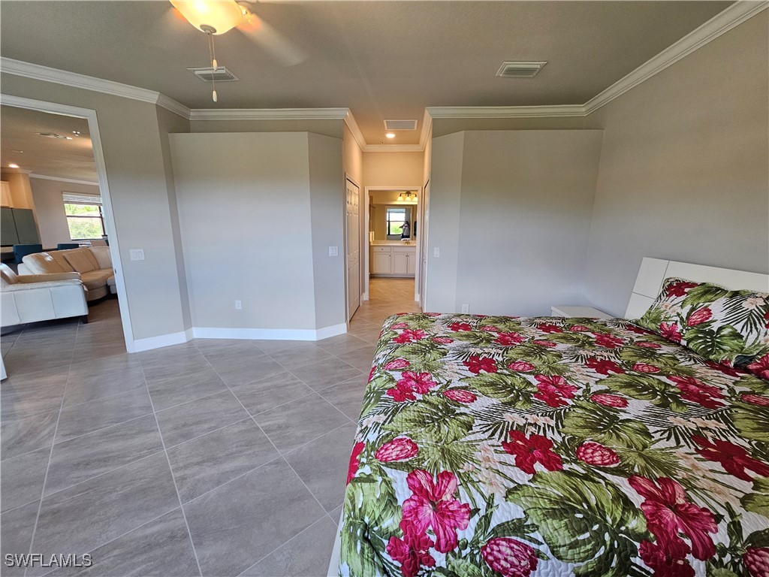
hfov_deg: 106.2
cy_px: 288
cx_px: 384
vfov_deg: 89.9
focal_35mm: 13
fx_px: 289
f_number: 2.2
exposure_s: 1/60
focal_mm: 2.2
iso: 125
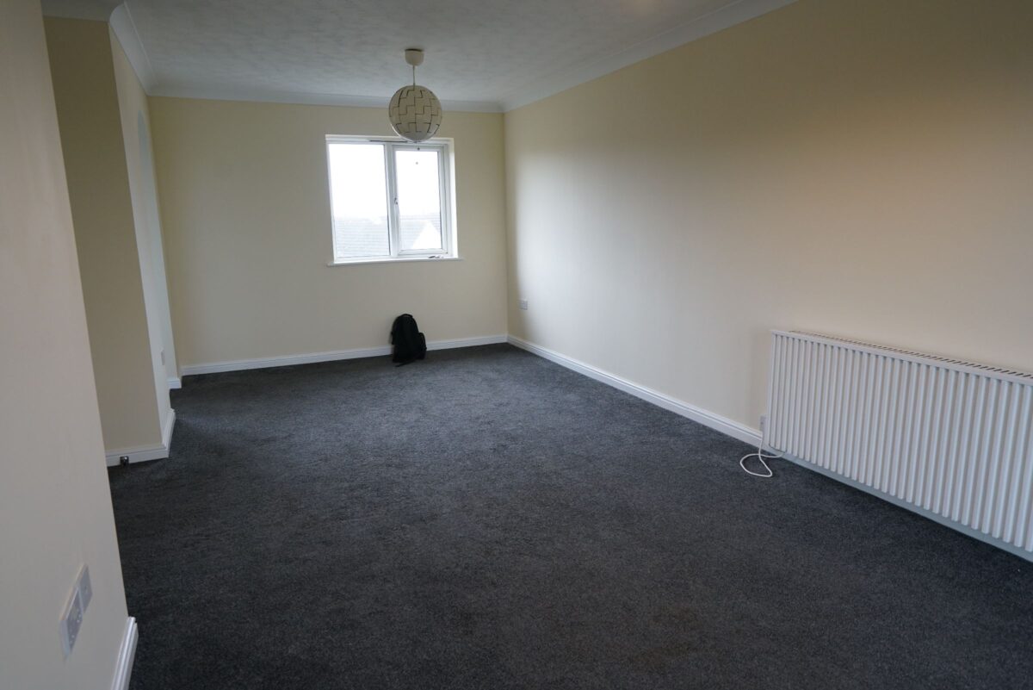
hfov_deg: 78.6
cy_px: 345
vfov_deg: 57.3
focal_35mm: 22
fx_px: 631
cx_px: 516
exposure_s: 1/160
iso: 1250
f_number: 4
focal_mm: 22
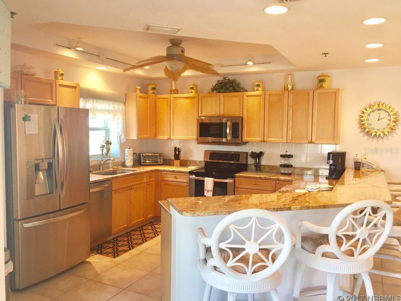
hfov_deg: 61.7
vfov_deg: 48.2
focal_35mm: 29
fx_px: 336
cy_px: 150
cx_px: 200
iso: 32
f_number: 2.2
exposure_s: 1/30
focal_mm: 4.15
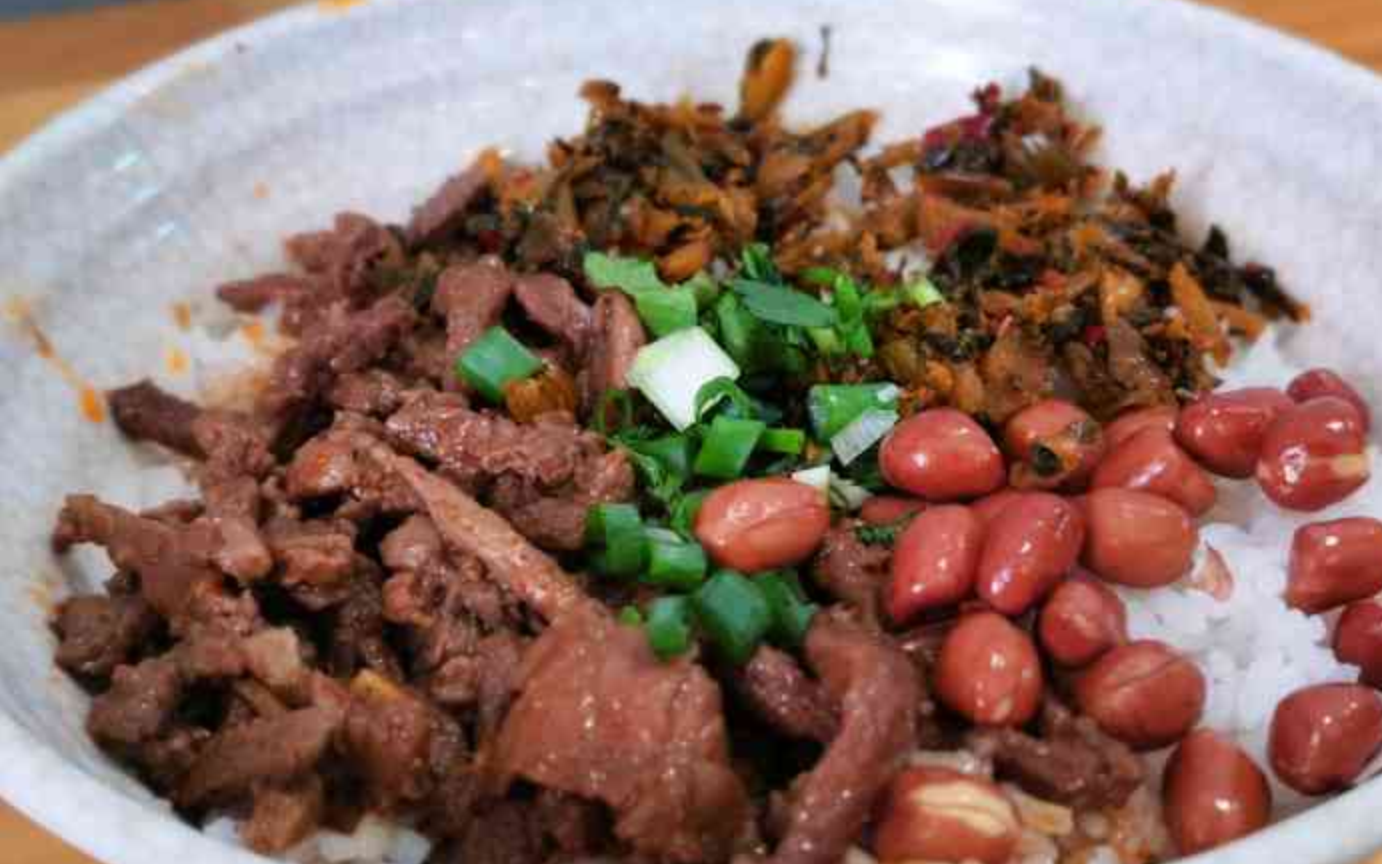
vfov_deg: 22.4
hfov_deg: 35.1
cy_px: 467
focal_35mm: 58
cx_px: 698
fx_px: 2185
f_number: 4
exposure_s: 1/100
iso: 250
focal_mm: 5.56
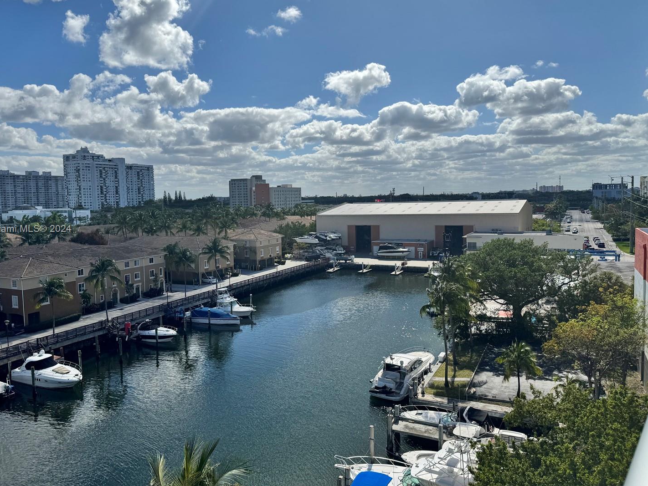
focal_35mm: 27
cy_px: 230
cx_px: 290
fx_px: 506
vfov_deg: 51.3
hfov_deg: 65.1
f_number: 1.78
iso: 80
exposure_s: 1/15152
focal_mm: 6.76
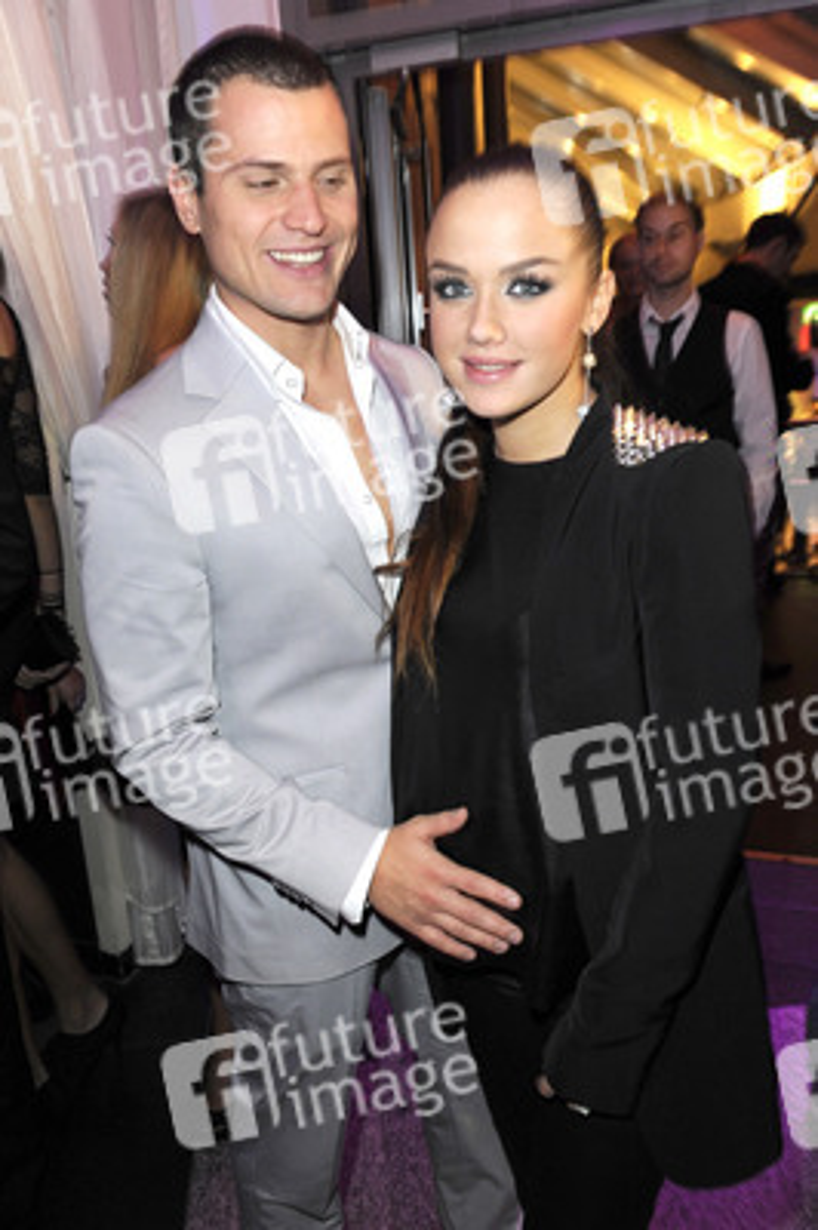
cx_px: 409
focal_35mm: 32
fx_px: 1092
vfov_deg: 58.8
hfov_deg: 41.0
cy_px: 615
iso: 1600
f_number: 5.6
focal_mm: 32
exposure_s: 1/40
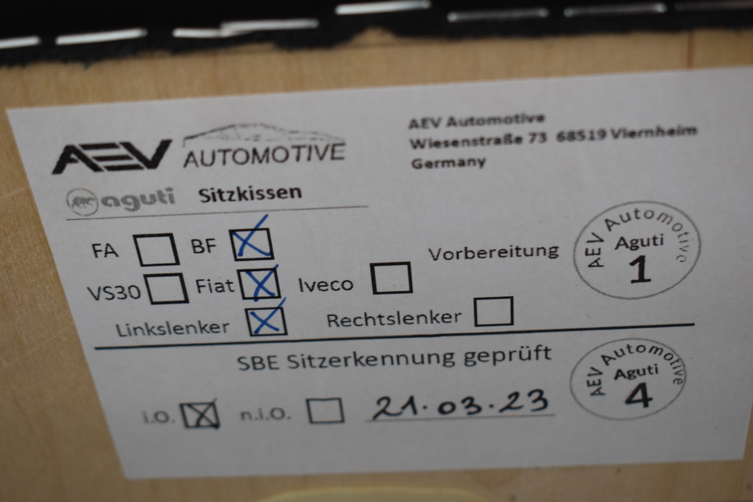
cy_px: 251
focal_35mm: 54
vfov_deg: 25.1
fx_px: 1129
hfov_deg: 36.9
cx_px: 376
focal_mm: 36
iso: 500
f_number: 5.6
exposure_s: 1/60
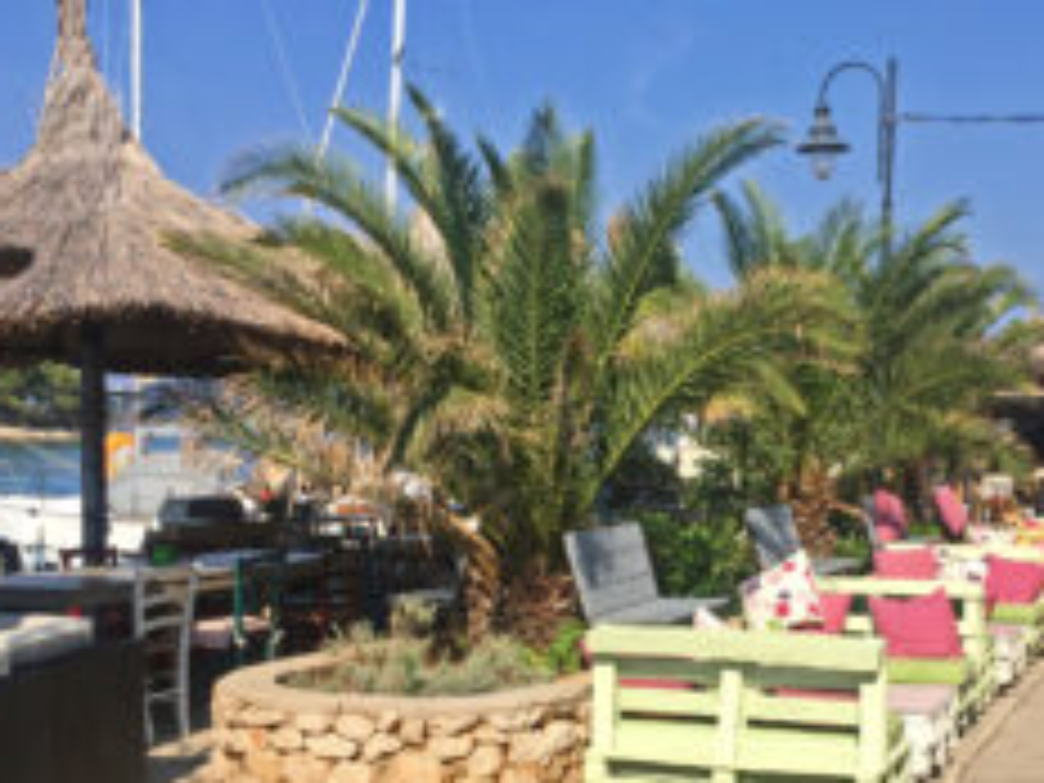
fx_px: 1508
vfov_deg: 28.8
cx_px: 729
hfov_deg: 37.6
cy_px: 567
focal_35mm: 50
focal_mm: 4.15
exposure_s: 1/2639
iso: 32
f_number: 2.2
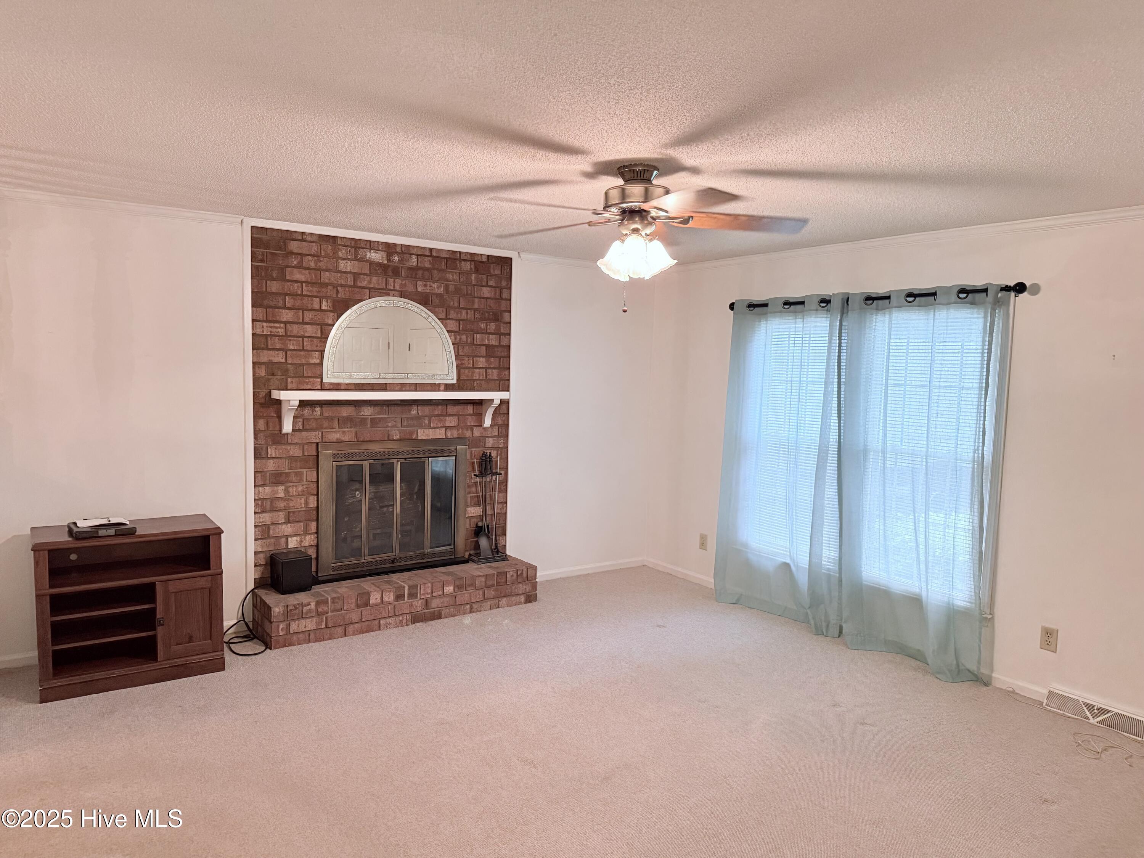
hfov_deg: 71.6
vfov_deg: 56.8
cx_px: 572
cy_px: 429
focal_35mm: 24
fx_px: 793
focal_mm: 6.76
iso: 400
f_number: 1.78
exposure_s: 1/60
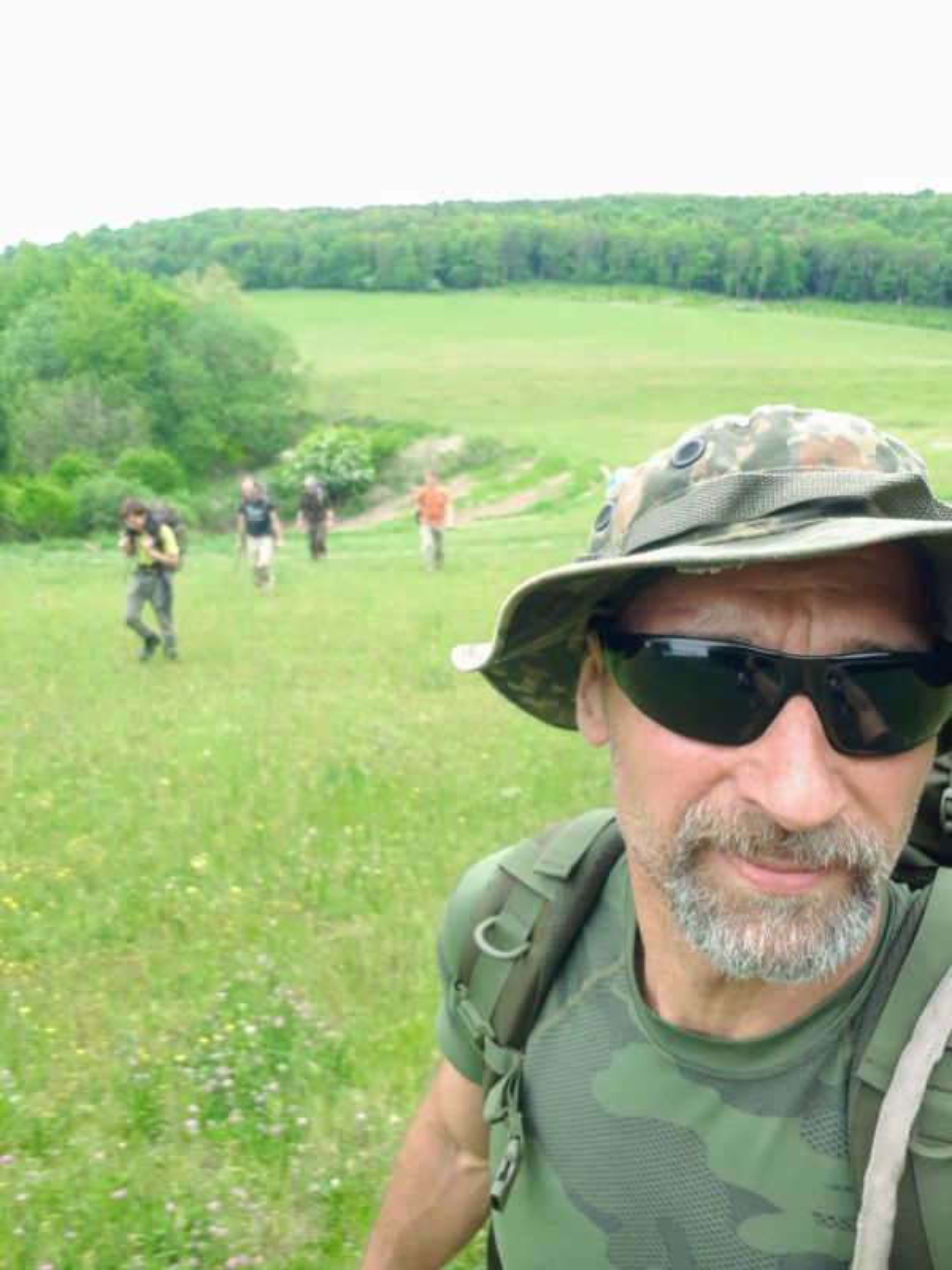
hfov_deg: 51.4
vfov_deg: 65.3
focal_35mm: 27
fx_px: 990
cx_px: 476
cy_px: 635
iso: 40
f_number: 1.9
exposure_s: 1/121
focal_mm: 3.6
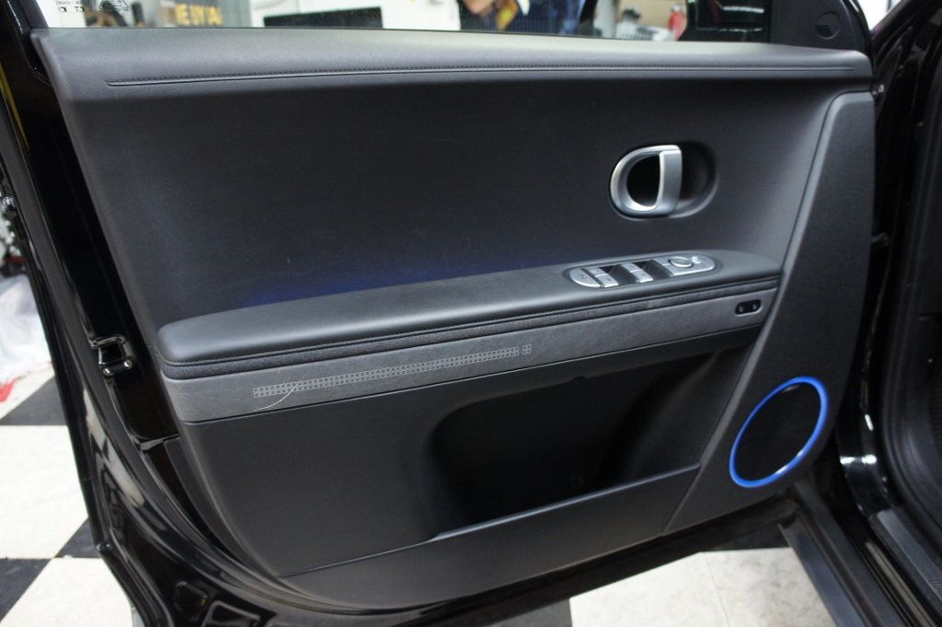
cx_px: 471
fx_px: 706
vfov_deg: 47.9
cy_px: 314
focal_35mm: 27
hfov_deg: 67.4
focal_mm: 18
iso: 1000
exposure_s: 1/30
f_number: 3.5
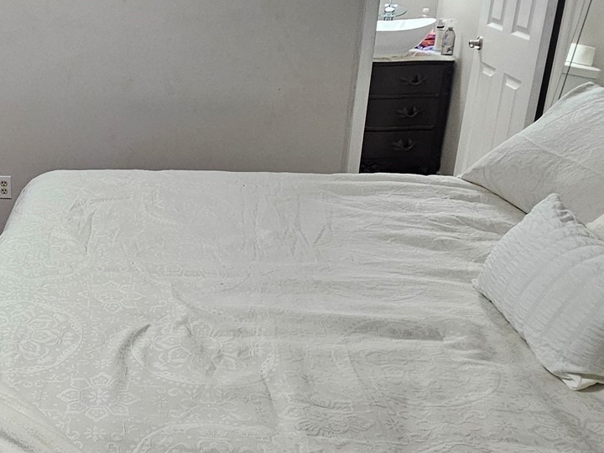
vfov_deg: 38.4
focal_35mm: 37
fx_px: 646
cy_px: 169
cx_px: 18
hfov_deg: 43.8
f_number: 2.2
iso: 250
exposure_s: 1/60
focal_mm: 2.2
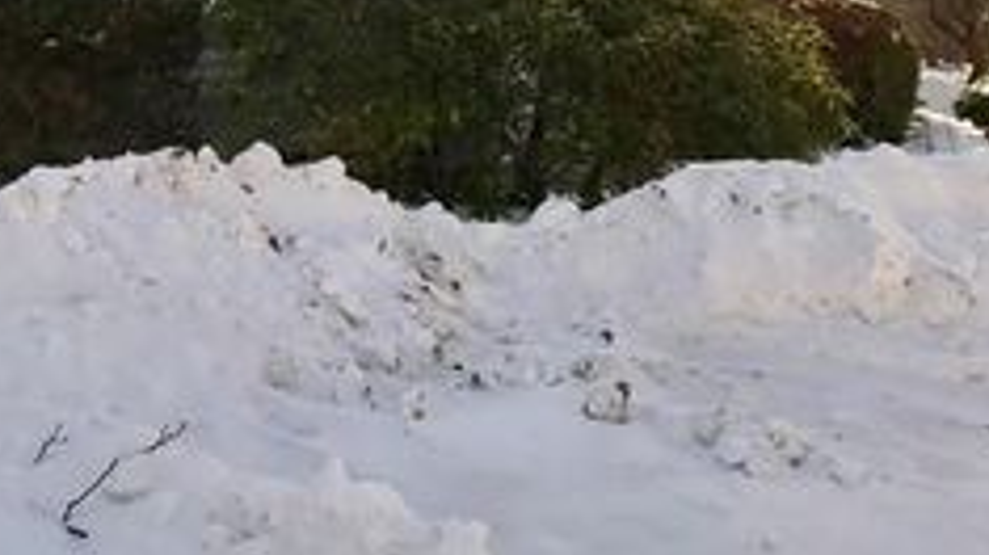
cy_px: -132
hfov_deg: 31.4
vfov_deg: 17.5
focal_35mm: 65
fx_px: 1704
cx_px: 177
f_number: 1.8
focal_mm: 3.99
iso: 20
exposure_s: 1/2660
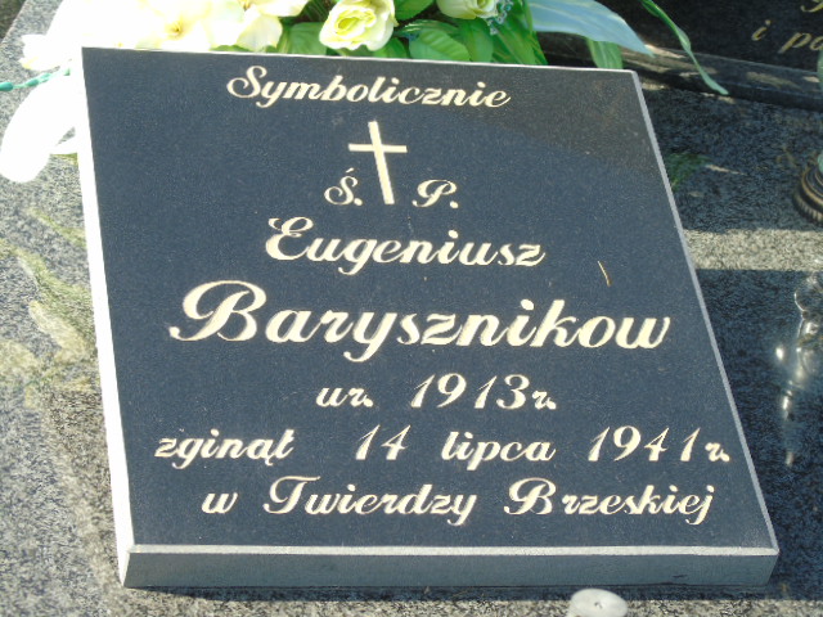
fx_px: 2948
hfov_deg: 15.9
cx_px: 412
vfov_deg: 12.0
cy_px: 308
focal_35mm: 124
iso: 80
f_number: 4.6
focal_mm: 22
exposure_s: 1/100
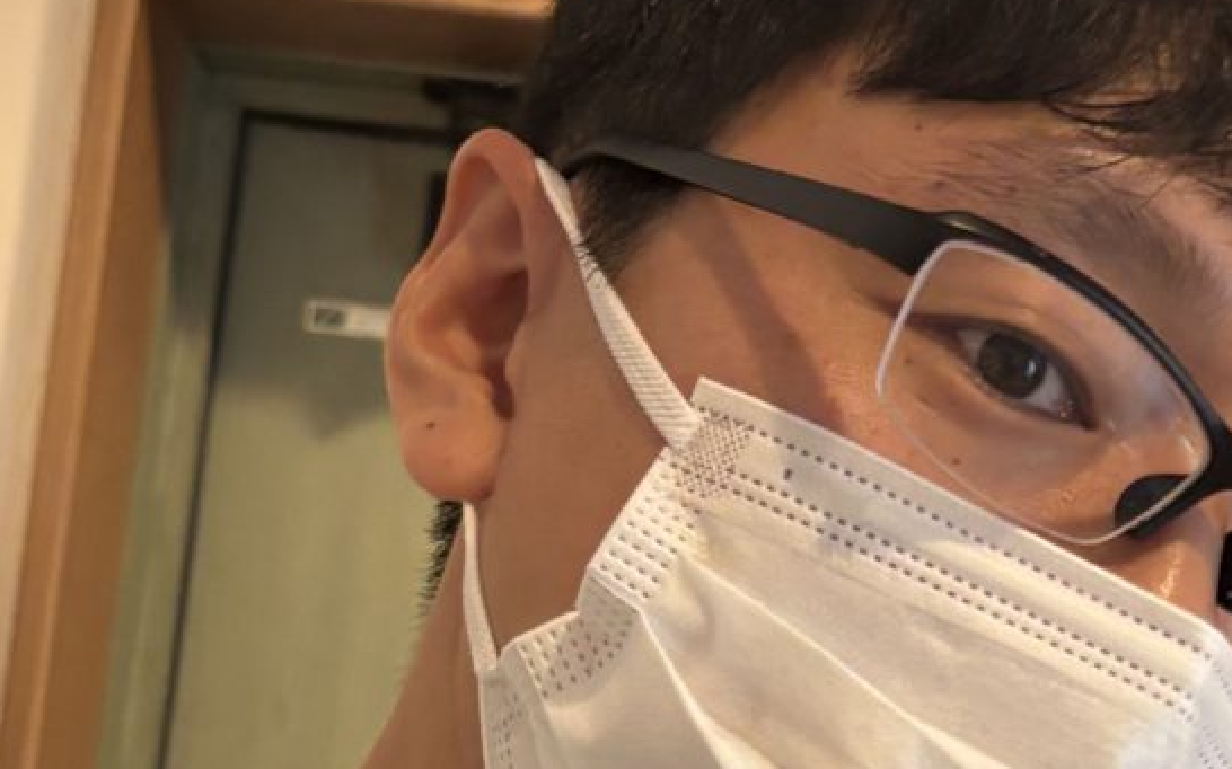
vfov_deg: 13.0
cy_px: 1013
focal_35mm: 97
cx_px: 950
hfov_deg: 21.2
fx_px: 3256
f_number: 1.6
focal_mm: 5.96
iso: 320
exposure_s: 1/60
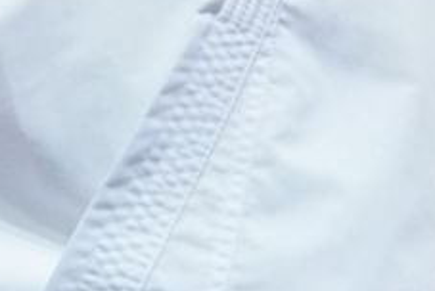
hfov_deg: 1.3
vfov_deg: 0.9
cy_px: -71
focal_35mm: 1583
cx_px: 100
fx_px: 19152
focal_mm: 200
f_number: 2.8
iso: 5000
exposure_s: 1/1000
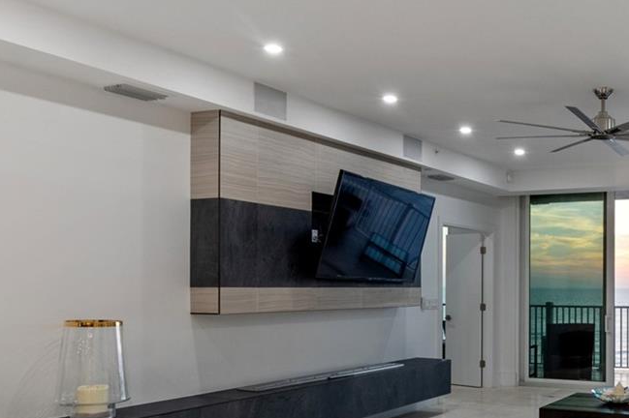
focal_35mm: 37
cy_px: 283
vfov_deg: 35.5
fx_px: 646
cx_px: 554
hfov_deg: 47.2
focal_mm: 10
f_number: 7.1
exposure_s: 1/6
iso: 100
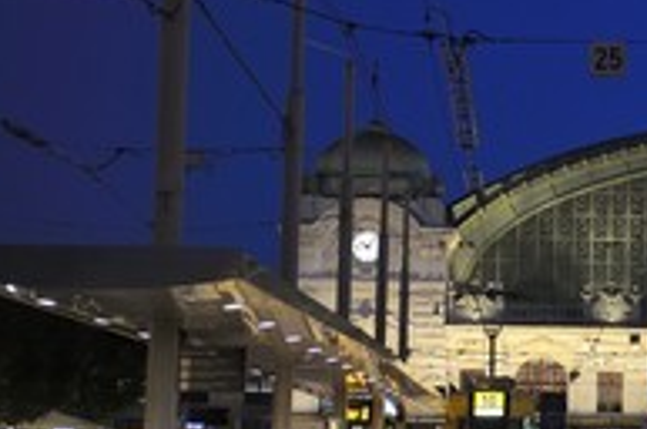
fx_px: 1722
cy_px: 231
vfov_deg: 14.2
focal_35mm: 96
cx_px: 640
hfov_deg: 20.6
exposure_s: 1/50
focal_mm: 44
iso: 1600
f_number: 2.8
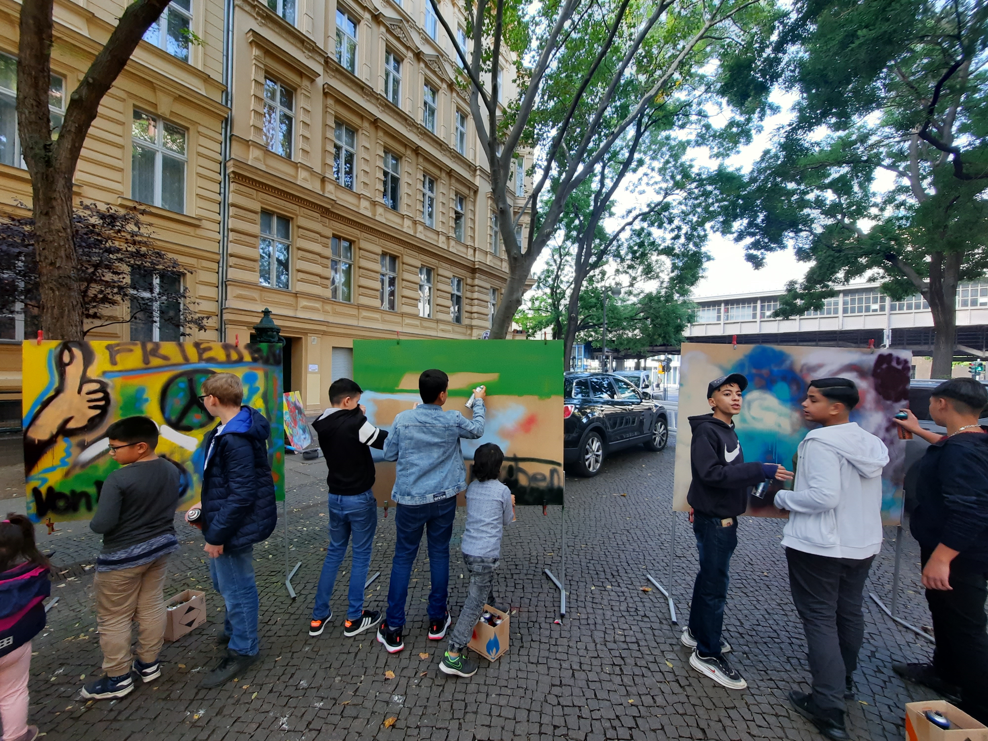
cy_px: 370
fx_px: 371
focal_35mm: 13
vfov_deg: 89.9
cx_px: 494
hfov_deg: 106.2
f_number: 2.2
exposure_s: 1/50
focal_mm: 1.74
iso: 64
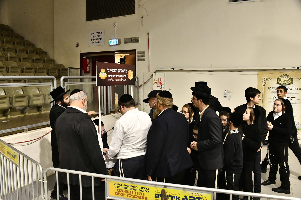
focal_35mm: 28
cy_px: 100
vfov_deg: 46.4
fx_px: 234
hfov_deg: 65.5
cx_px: 150
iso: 3200
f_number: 5.6
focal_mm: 28
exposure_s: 1/125
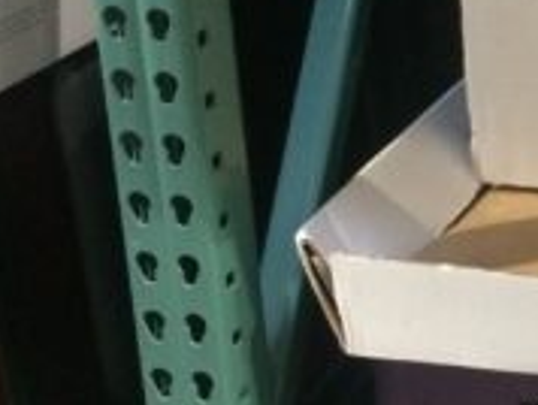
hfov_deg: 13.8
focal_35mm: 125
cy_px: -91
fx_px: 1945
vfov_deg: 11.6
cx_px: 1003
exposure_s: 1/30
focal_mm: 4.15
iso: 320
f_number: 2.2
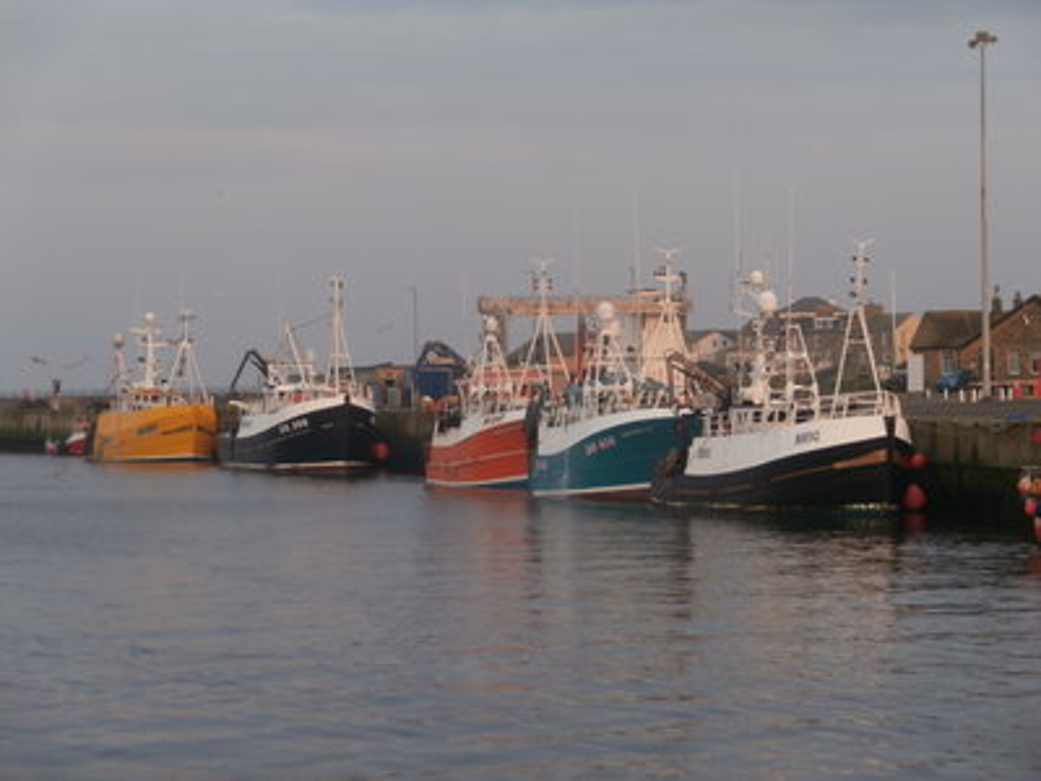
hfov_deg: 17.9
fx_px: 3308
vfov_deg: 13.5
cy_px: 390
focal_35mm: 110
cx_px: 520
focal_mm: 19.54
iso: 100
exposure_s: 1/80
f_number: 5.4
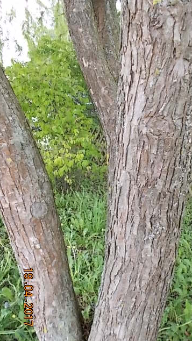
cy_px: 172
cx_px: 127
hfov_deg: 35.3
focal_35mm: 33
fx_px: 298
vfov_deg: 59.5
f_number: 3.4
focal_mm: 5.3
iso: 100
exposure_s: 1/25
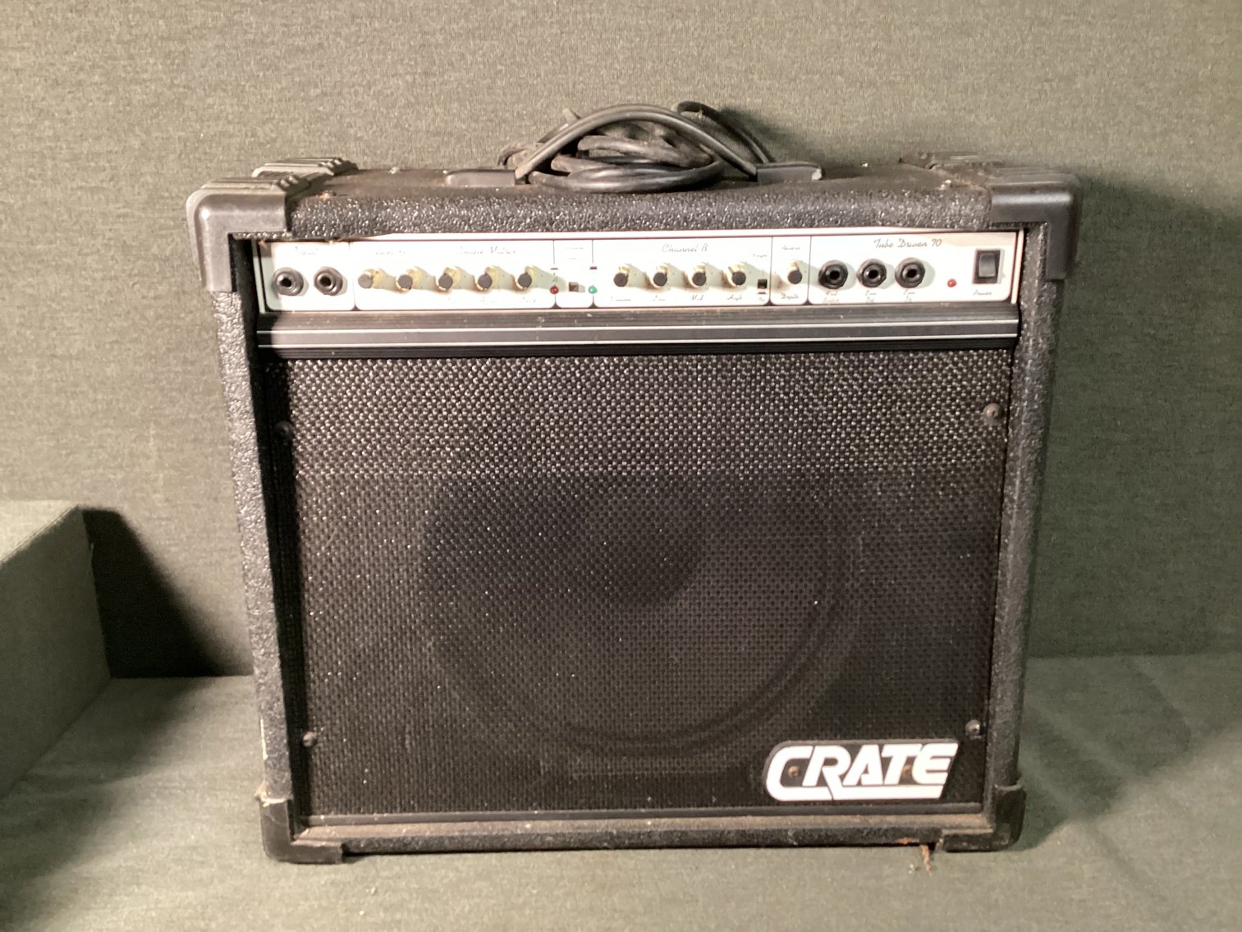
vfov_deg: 45.4
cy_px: 466
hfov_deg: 58.3
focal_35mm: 31
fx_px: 1112
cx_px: 621
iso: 400
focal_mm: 3.3
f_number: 2.4
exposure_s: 1/30
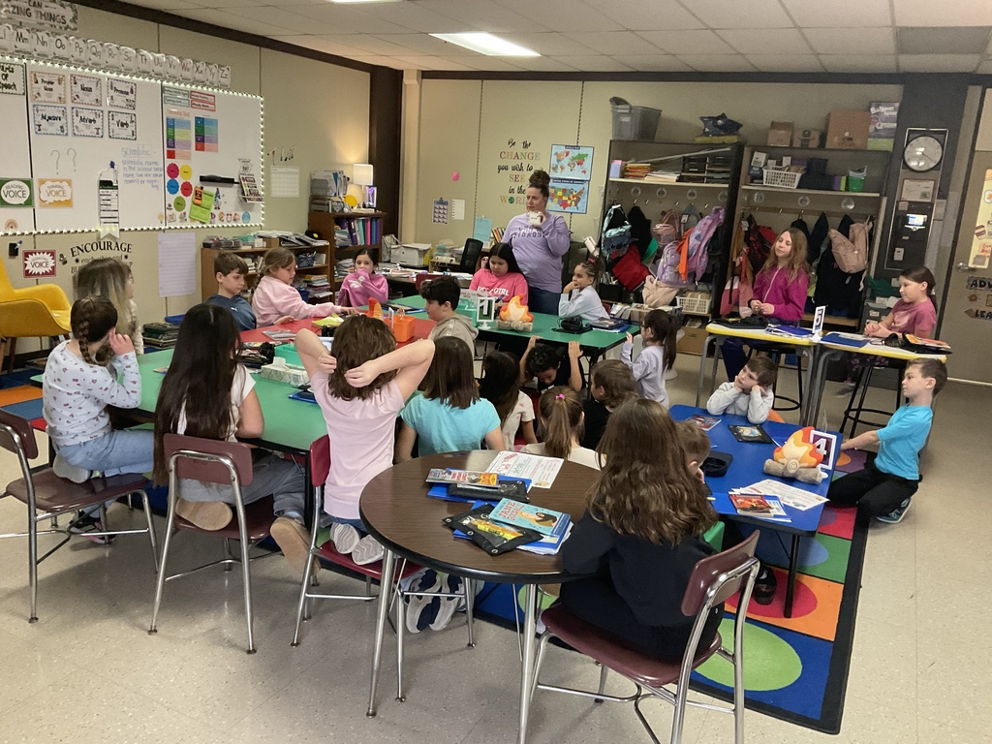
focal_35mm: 29
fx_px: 831
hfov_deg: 61.7
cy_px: 372
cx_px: 496
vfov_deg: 48.2
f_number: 1.8
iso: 250
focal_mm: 3
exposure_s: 1/60
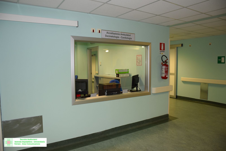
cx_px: 113
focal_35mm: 27
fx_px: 169
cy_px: 76
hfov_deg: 67.4
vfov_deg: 47.9
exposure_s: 1/100
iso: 800
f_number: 5
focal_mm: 18
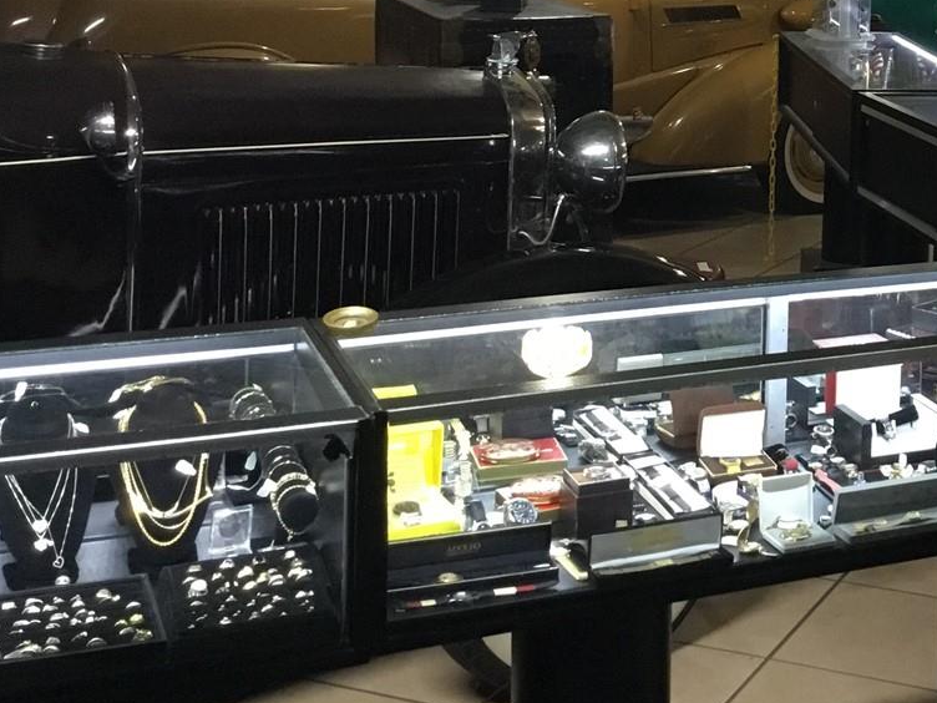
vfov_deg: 21.6
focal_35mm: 66
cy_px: 21
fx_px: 1787
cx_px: 892
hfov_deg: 28.0
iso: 160
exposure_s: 1/30
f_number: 2.4
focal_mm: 3.3
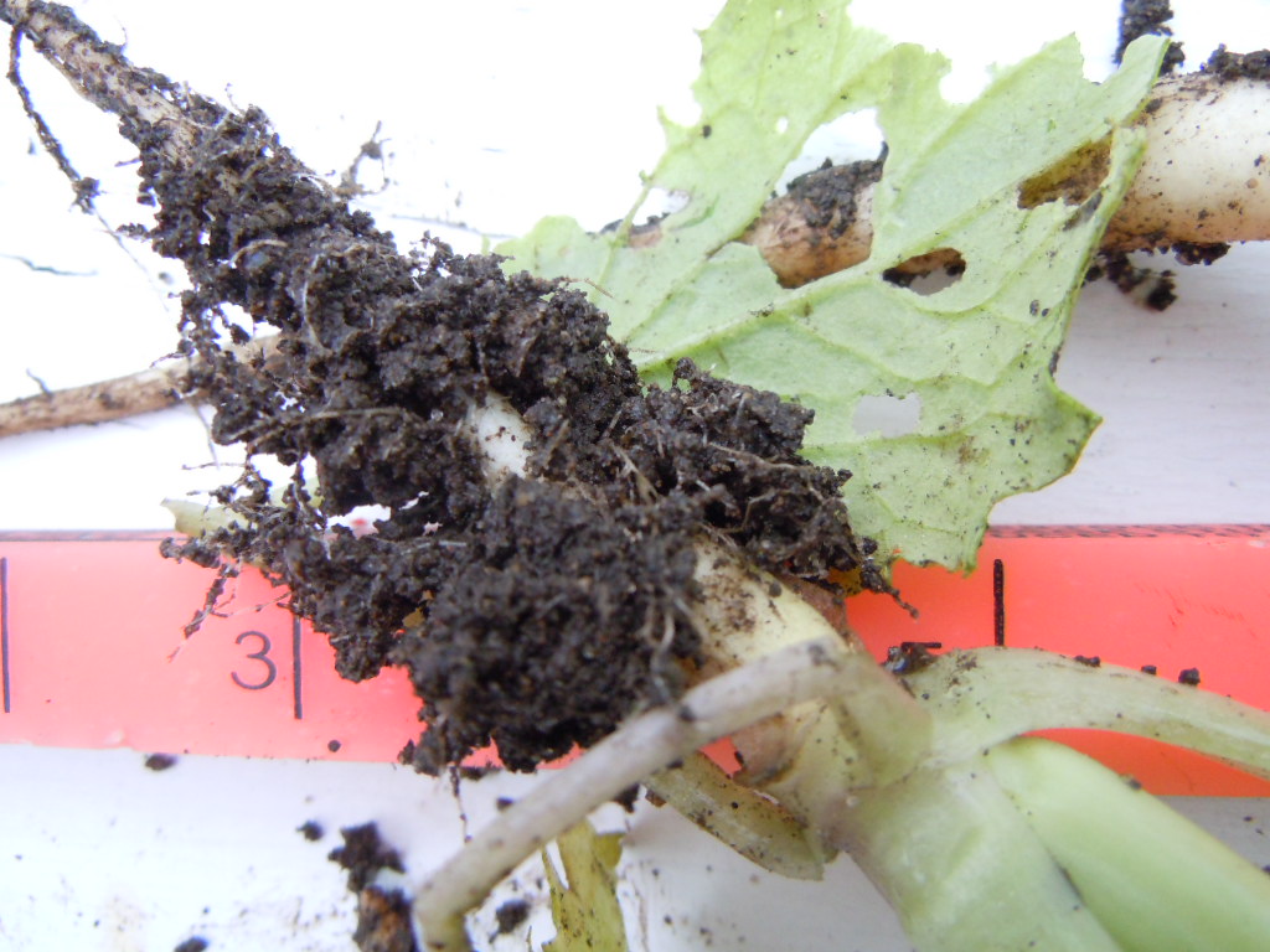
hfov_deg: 60.0
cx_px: 635
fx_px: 1101
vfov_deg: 46.8
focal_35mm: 30
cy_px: 476
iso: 500
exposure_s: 1/125
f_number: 3.5
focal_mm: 5.4
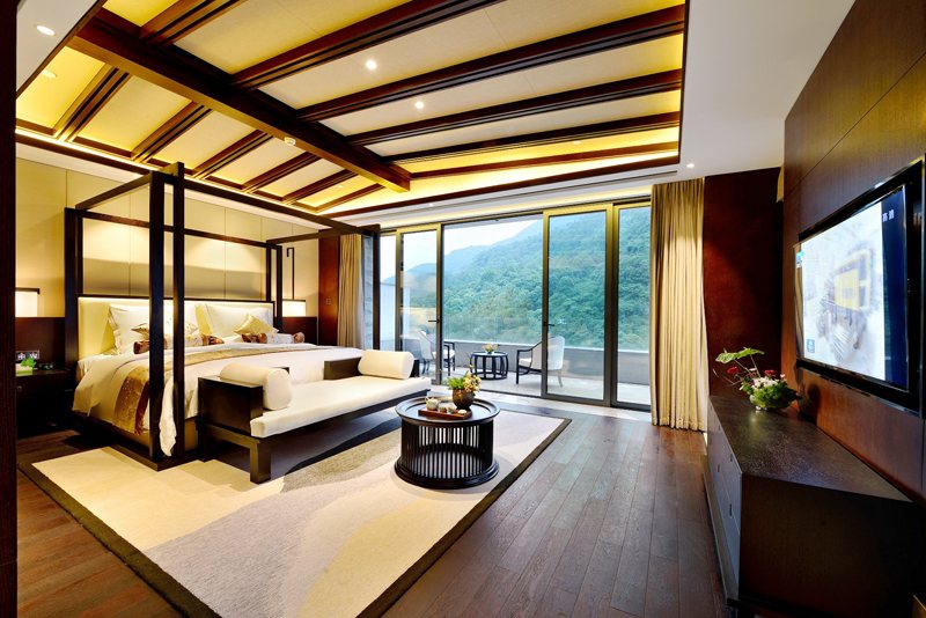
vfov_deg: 81.3
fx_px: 360
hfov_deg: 104.2
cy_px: 309
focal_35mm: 14
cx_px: 463
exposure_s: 3
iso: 100
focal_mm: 14
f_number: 11
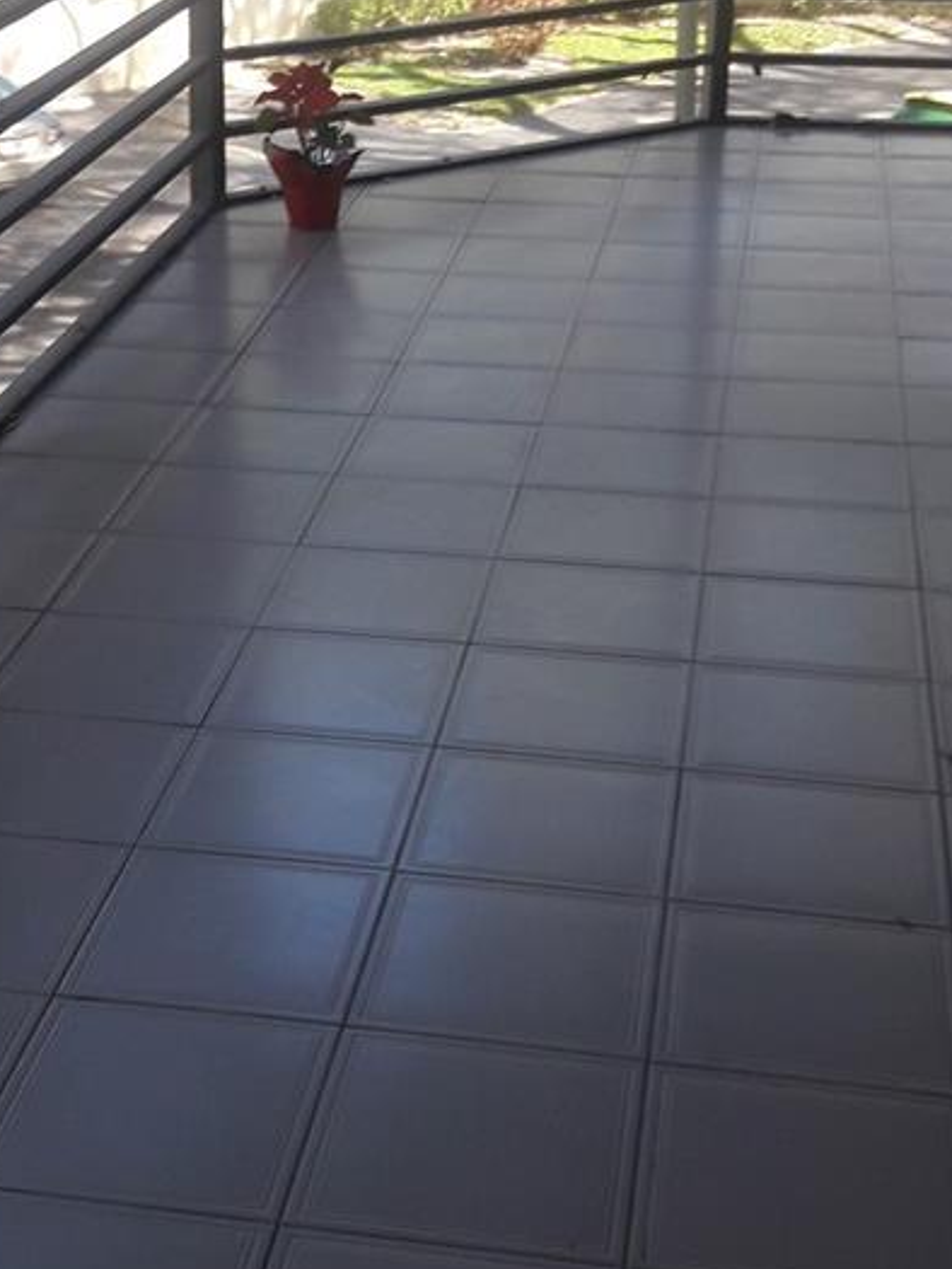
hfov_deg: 22.8
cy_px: 433
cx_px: 317
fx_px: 2346
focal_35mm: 64
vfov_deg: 30.1
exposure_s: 1/152
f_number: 1.9
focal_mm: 3.7
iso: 40
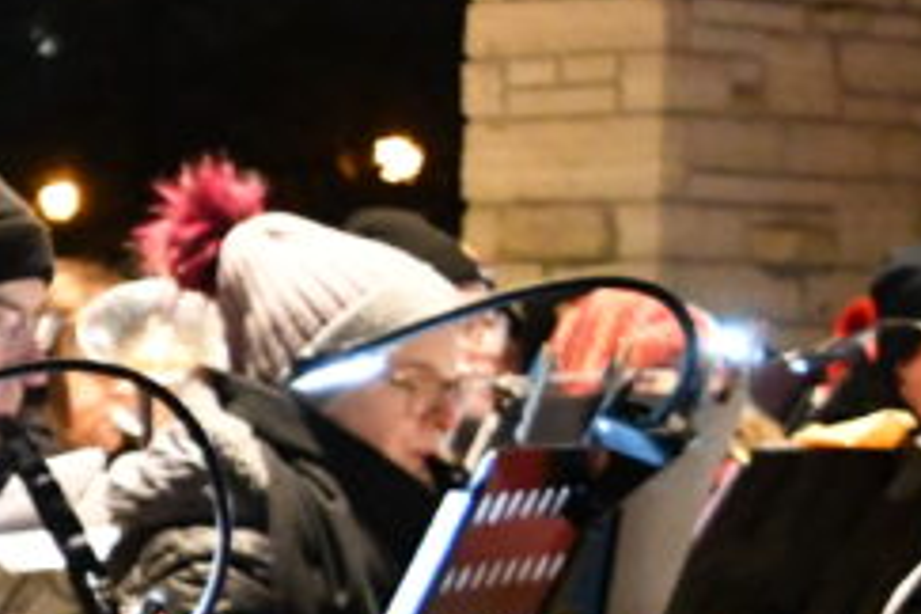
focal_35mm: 215
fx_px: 5500
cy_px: 631
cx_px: -913
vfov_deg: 6.4
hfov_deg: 9.0
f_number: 4.5
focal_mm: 34
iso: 6400
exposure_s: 1/60
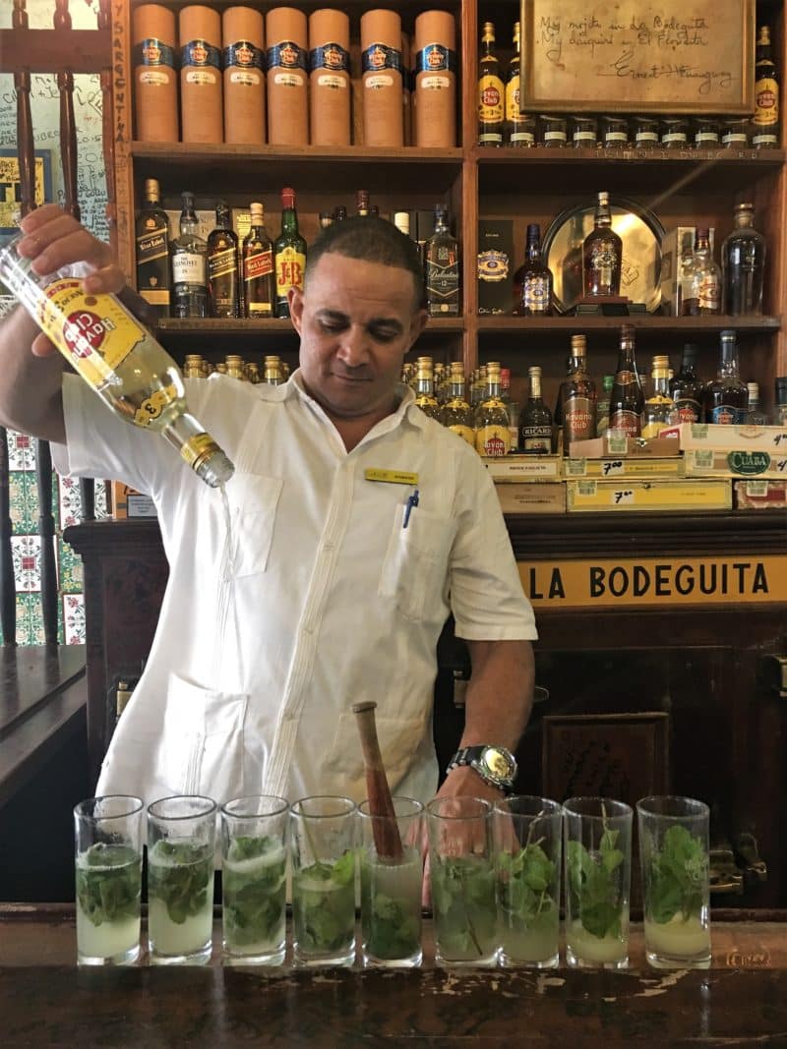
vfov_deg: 61.7
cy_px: 524
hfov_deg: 48.2
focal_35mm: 29
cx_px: 394
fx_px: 879
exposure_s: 1/17
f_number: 2.2
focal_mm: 4.15
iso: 200
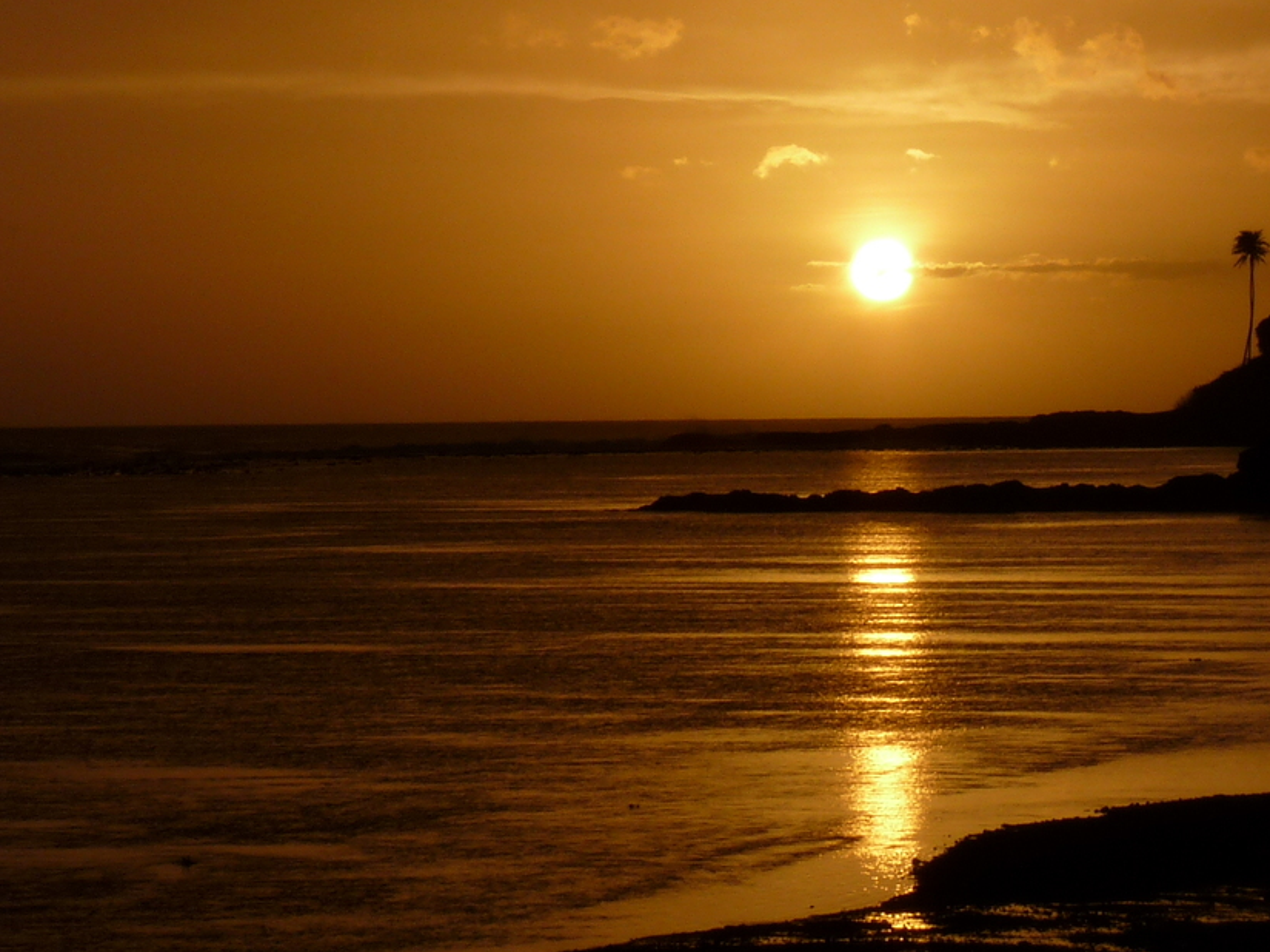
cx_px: 828
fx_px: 5978
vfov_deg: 9.1
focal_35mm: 163
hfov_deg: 12.1
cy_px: 137
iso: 100
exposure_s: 1/1000
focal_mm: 14.9
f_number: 8
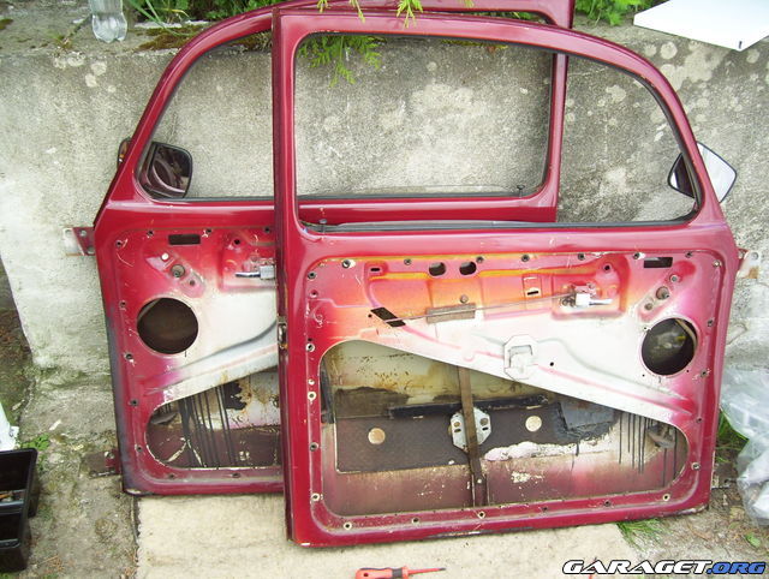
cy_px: 290
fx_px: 801
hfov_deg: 51.3
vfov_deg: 39.8
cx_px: 384
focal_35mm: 36
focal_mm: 6
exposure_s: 1/80
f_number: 2.7
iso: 80
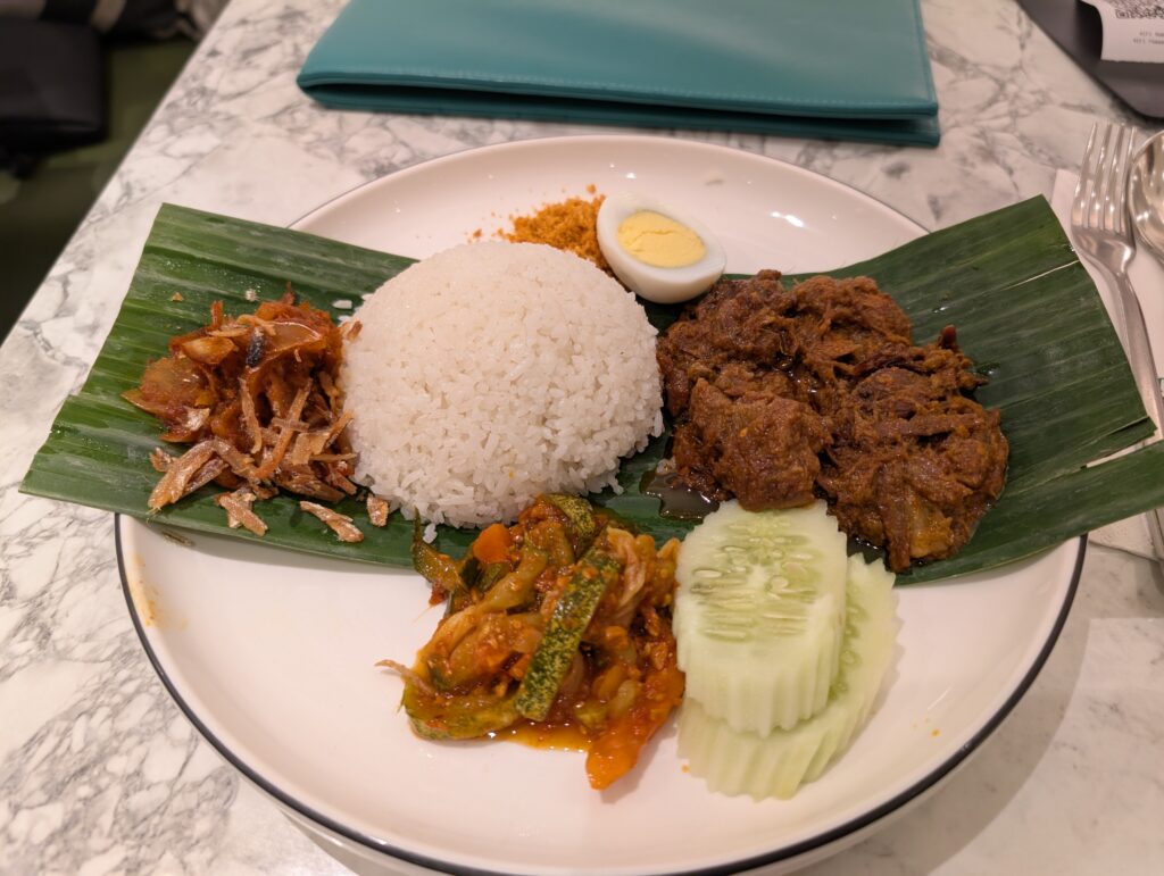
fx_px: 808
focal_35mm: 24
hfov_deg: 71.5
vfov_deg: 56.9
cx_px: 582
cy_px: 438
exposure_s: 1/55.5
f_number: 1.68
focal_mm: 6.9
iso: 139
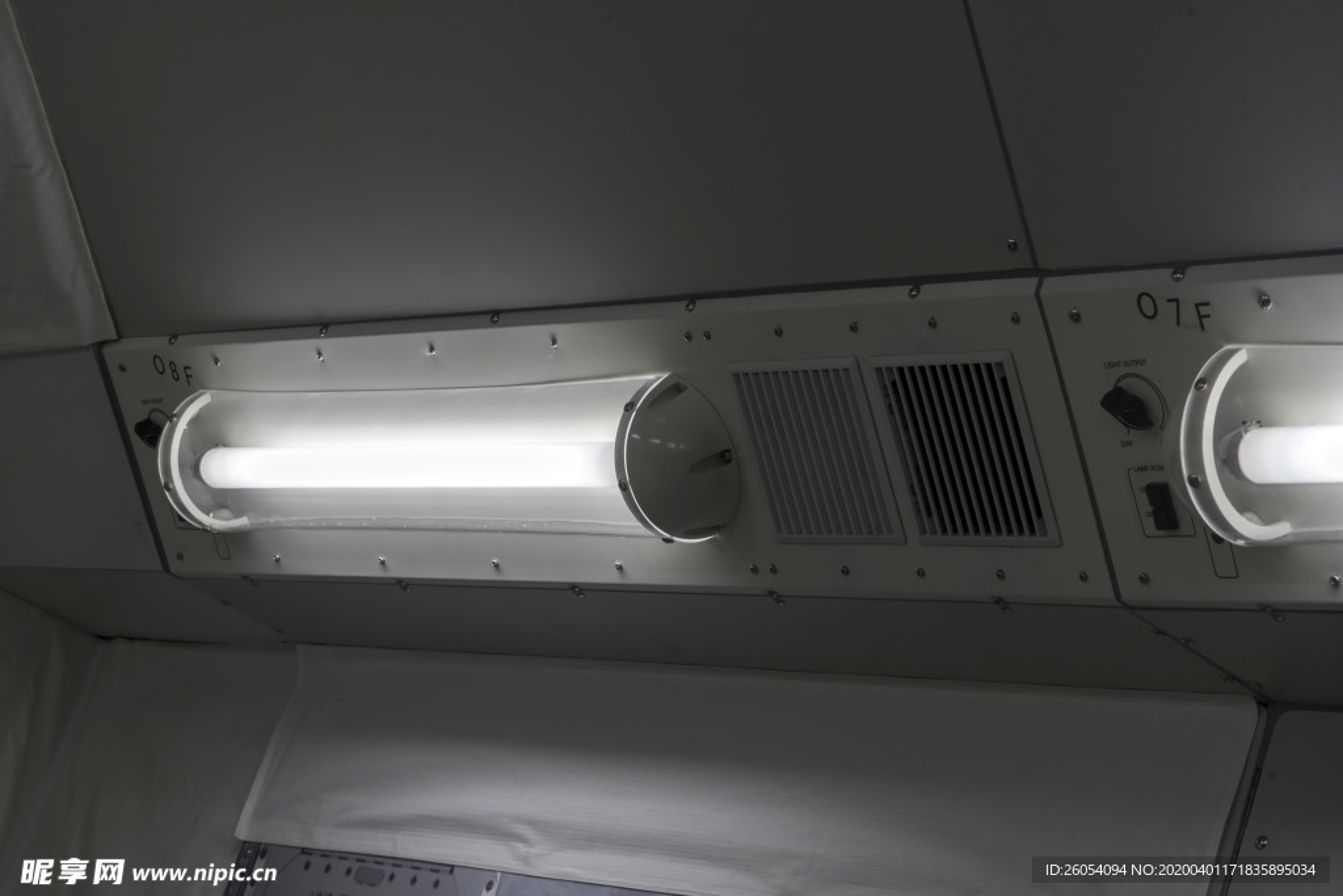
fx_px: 3395
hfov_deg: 22.4
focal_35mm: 91
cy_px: 448
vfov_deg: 15.0
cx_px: 672
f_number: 16
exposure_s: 1/8
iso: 250
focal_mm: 91
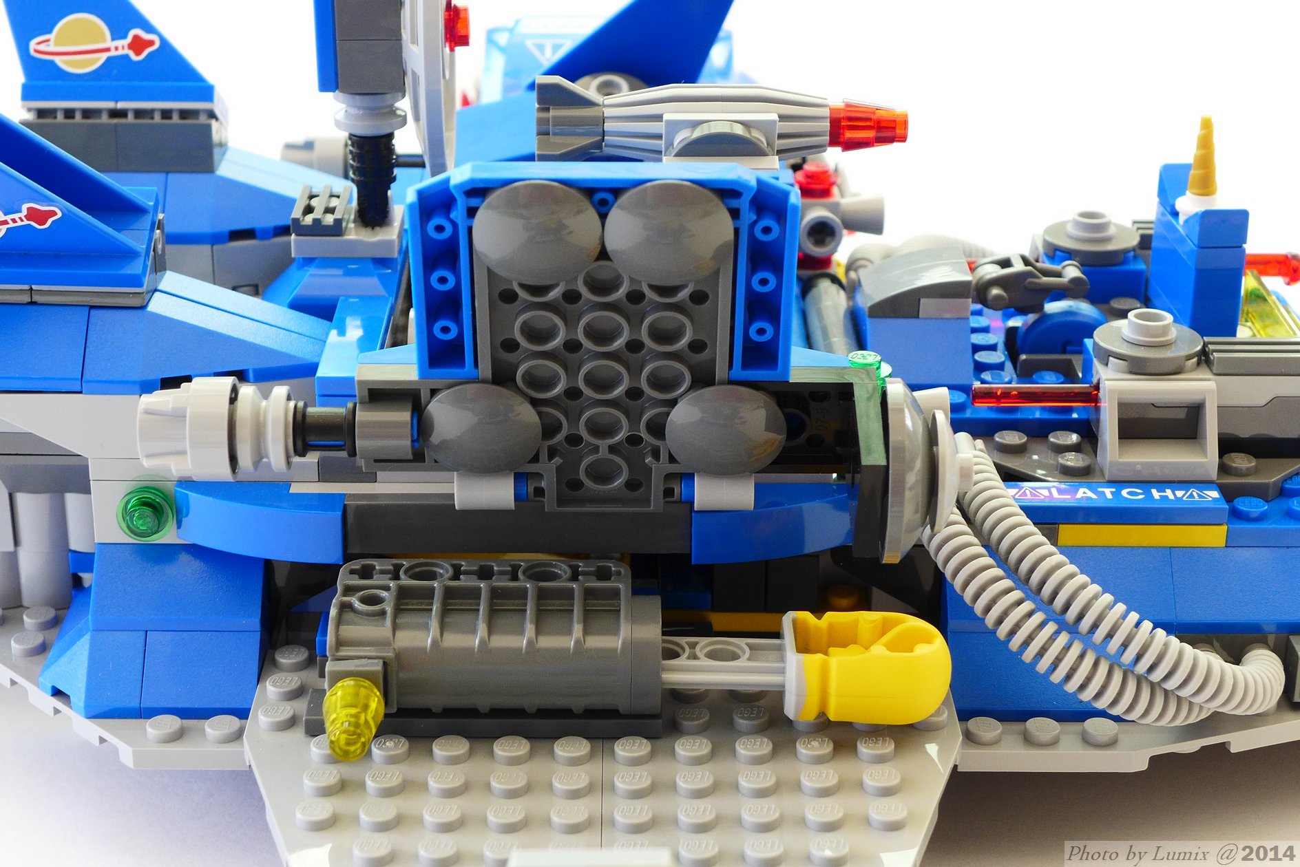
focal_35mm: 70
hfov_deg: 28.8
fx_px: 2528
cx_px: 650
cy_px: 434
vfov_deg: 19.5
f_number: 4
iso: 200
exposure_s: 1/15
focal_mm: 13.7
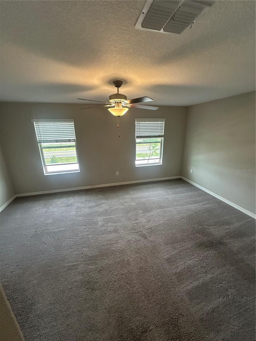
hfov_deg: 85.7
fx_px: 138
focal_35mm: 14
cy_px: 170
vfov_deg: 102.1
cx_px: 128
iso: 200
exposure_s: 1/120
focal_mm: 2.22
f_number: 2.2
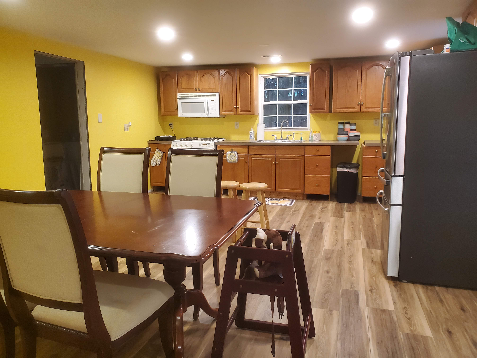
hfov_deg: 67.3
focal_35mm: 26
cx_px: 238
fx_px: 358
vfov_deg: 53.1
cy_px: 179
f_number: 2.4
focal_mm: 4.3
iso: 320
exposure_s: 1/40
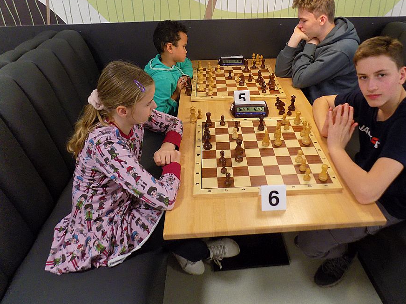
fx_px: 317
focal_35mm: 27
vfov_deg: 51.2
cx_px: 228
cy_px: 135
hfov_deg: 65.1
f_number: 3.1
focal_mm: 4
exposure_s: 1/30
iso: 280
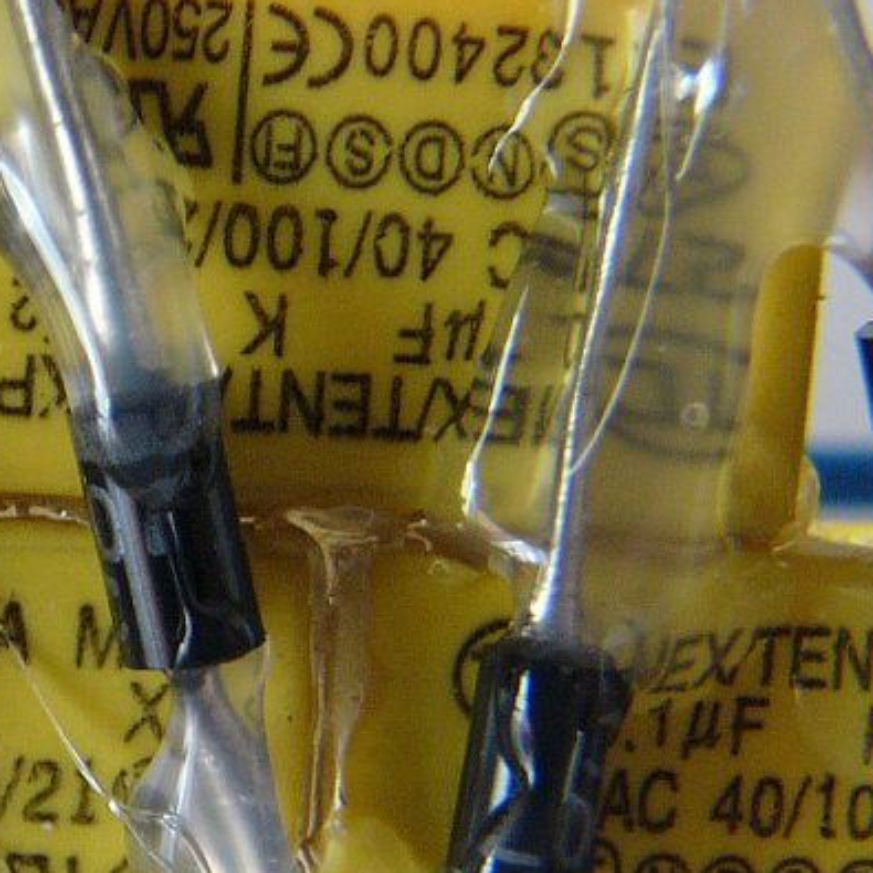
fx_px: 2939
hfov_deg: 16.2
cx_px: -172
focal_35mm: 103
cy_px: 522
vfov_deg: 16.9
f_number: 2.8
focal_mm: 6
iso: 100
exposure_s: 1/15
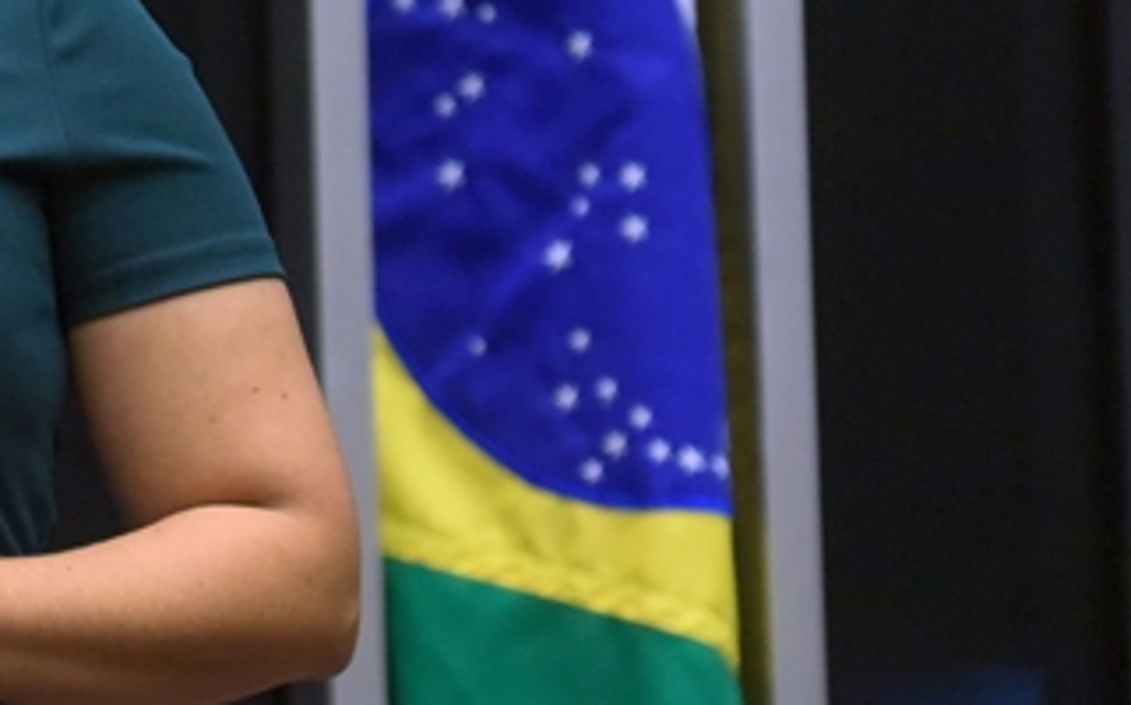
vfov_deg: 3.5
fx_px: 11456
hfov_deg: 5.6
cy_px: -97
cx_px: -345
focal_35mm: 372
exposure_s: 1/250
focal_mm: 130
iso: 6400
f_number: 3.5
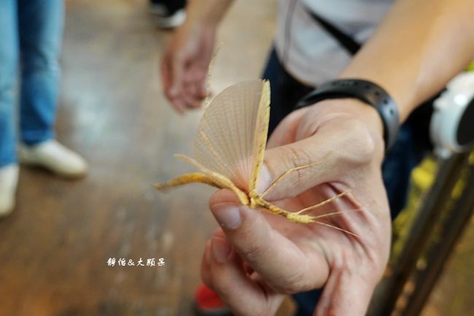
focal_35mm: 34
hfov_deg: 55.8
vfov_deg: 38.9
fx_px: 448
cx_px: 237
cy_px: 158
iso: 800
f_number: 3.5
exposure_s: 1/25
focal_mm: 12.51
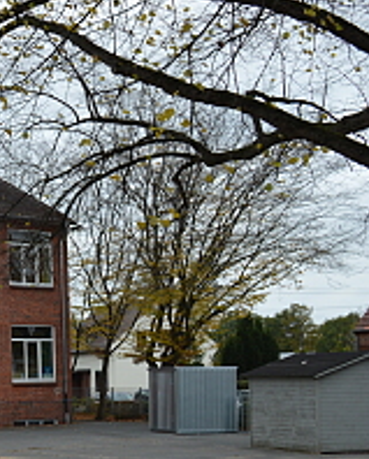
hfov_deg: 16.4
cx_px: -233
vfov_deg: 22.8
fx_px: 1130
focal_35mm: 83
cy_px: 335
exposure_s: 1/125
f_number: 5.6
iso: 125
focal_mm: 20
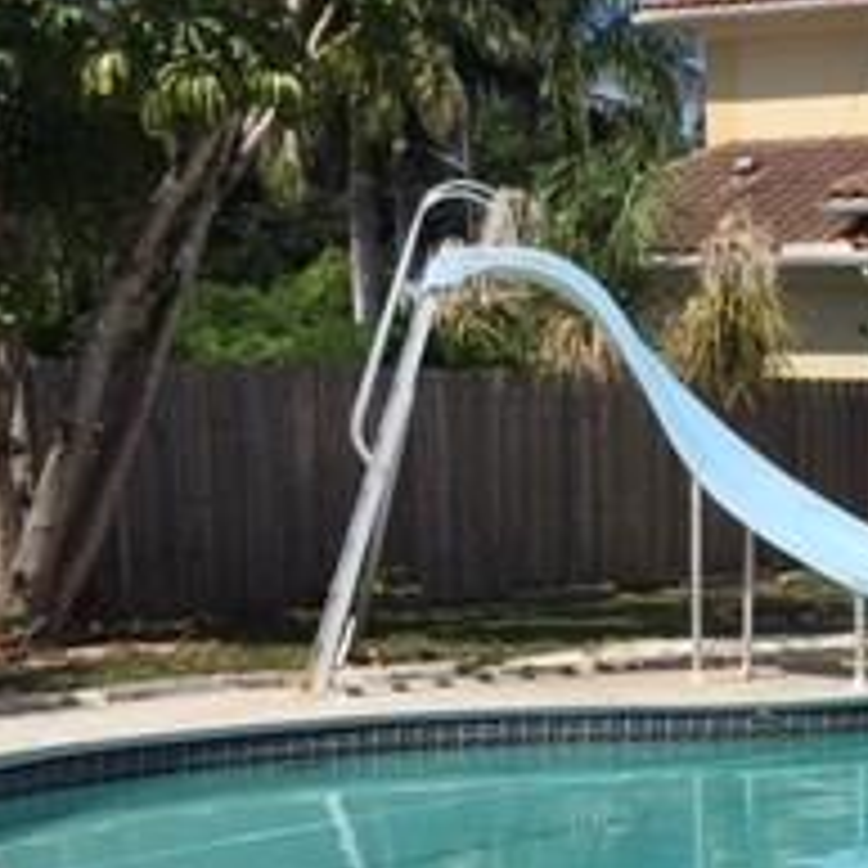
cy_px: 670
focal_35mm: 85
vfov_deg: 20.2
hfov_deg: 18.7
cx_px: 1183
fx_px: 2411
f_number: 2.2
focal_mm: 4.15
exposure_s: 1/1923
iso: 25
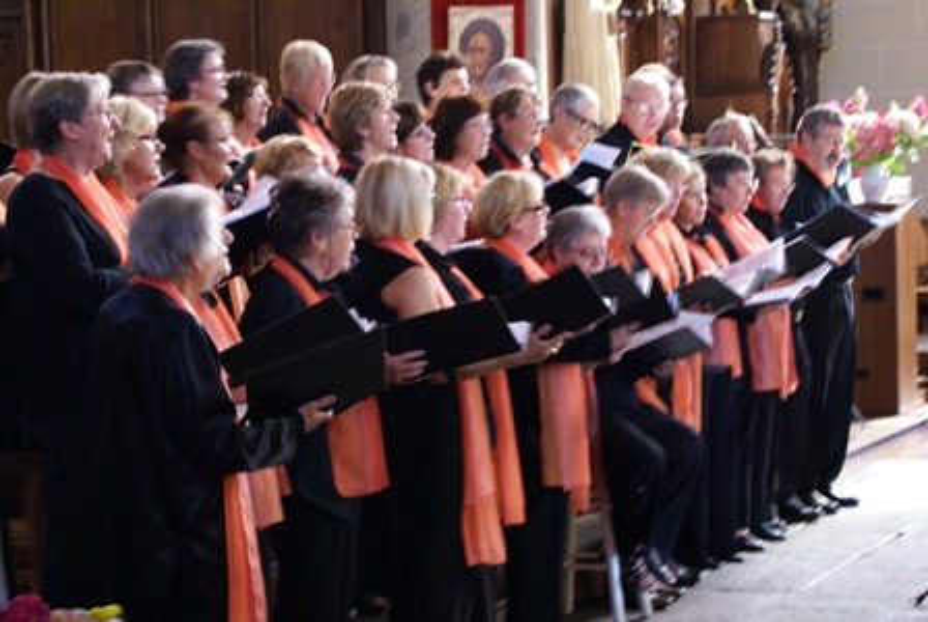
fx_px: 2710
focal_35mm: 105
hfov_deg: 19.4
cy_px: 311
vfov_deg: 13.1
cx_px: 464
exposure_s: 1/4
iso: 800
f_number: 6.3
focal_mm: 70
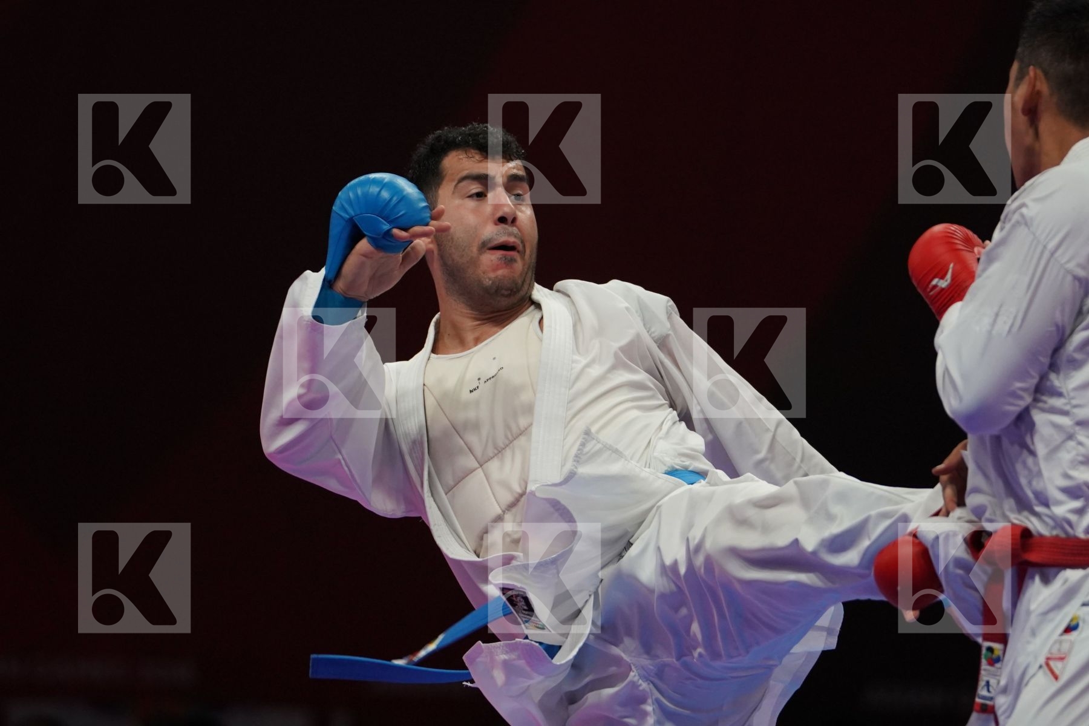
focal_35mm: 400
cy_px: 363
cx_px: 544
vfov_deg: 3.4
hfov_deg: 5.2
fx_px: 12099
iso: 2000
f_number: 4
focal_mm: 267
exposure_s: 1/1000
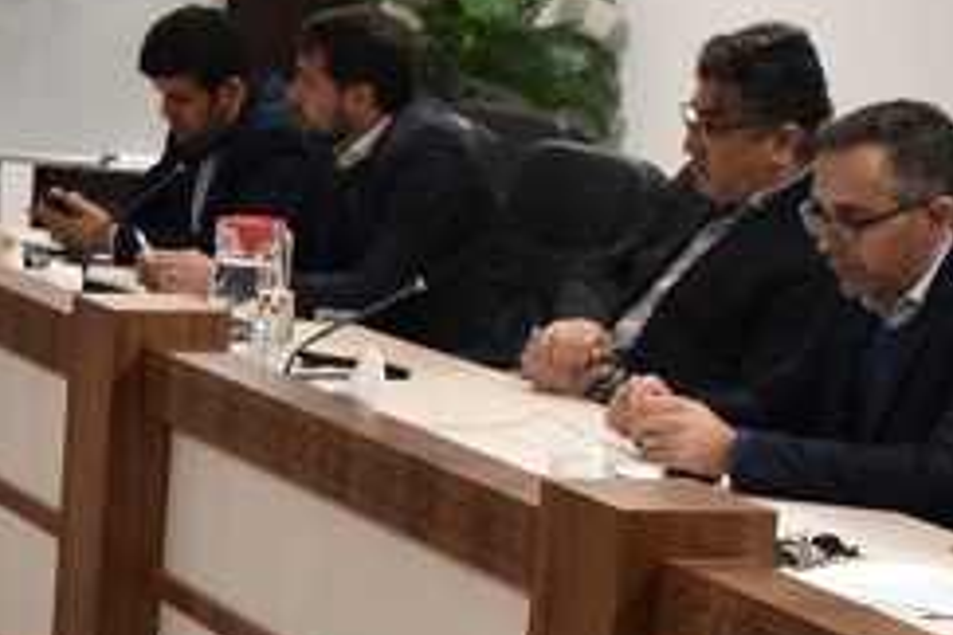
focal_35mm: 139
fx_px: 3679
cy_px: 702
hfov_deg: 13.6
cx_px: -631
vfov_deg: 9.8
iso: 3200
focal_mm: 28
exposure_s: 1/125
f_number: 5
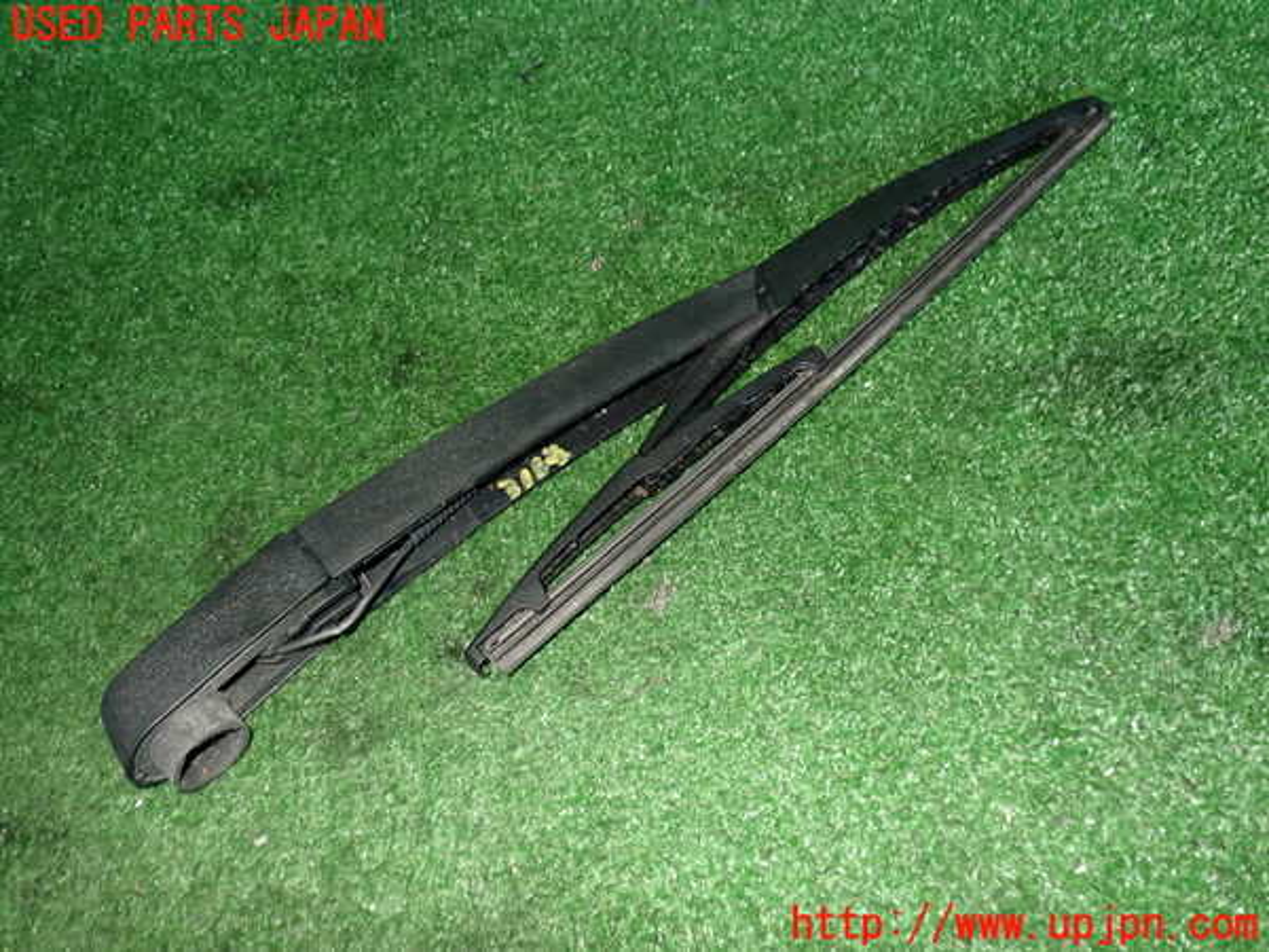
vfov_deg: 46.8
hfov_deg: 60.0
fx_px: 1100
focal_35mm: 30
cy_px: 476
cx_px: 634
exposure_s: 1/30
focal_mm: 5.4
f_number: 6.3
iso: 320
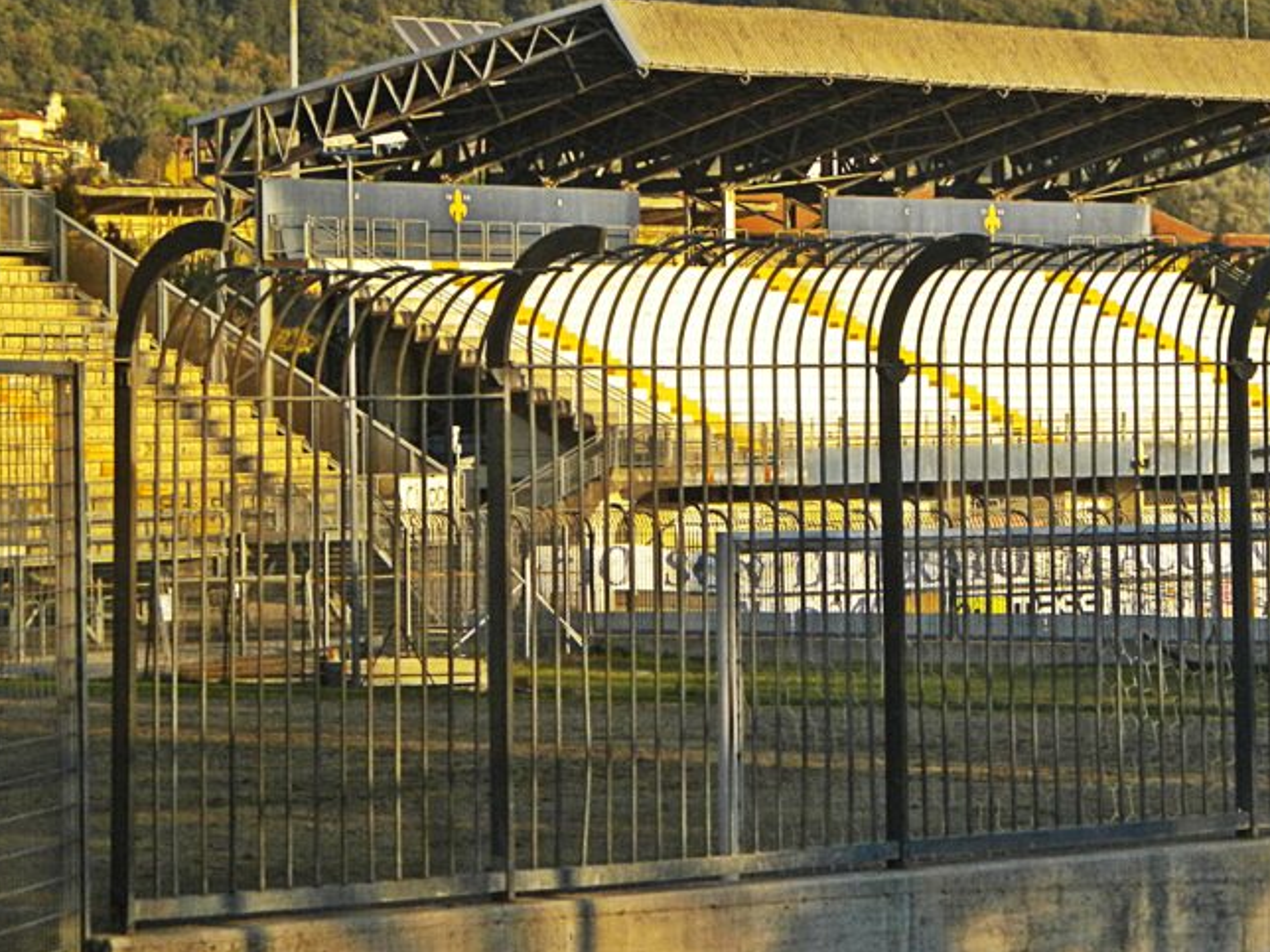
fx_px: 6127
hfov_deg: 11.8
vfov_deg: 8.9
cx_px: 954
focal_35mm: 167
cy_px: 294
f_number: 5.9
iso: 219
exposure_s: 1/433
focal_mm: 18.9
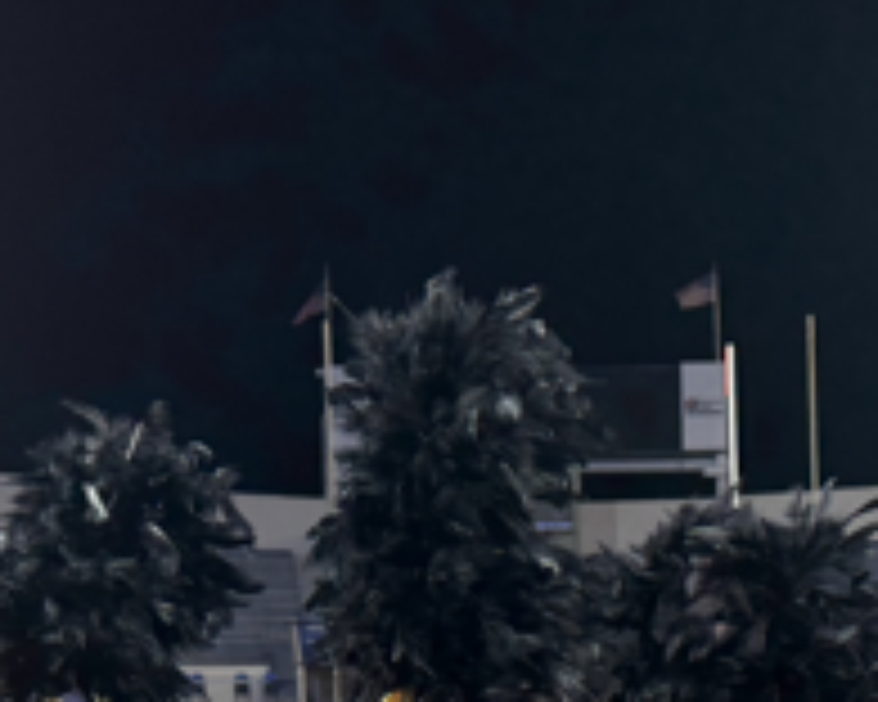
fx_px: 2183
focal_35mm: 84
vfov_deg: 17.0
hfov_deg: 22.6
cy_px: 956
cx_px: 630
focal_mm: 6.76
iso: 100
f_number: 1.78
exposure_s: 1/120
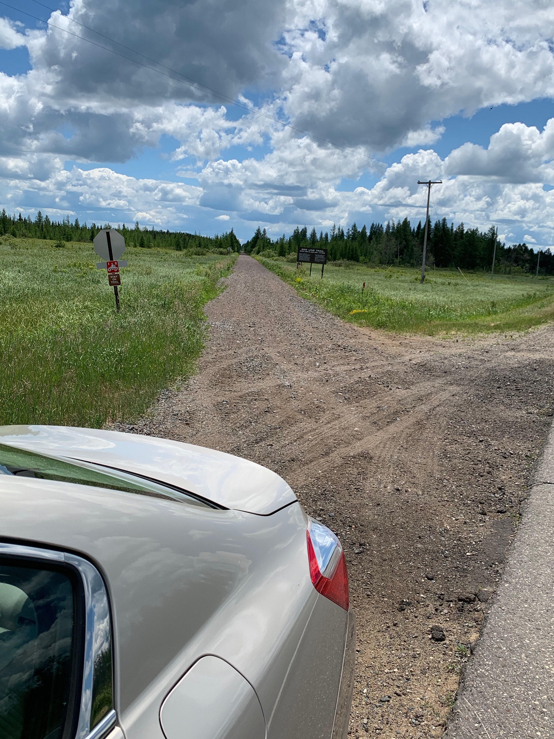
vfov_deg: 58.3
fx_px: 662
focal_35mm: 31
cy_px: 389
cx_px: 279
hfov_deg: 45.4
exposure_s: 1/4673
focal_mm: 4.25
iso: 25
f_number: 1.8
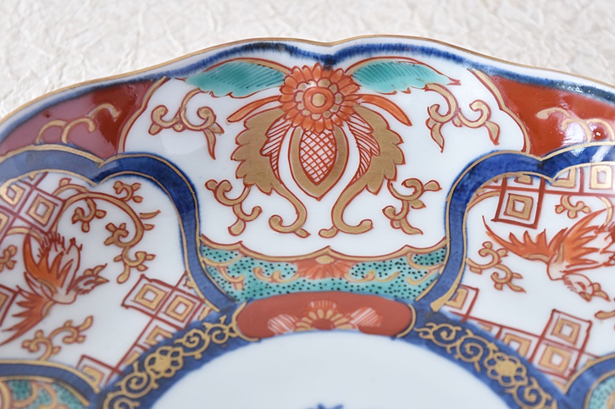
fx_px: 1468
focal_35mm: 86
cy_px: 202
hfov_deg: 23.7
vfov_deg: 15.9
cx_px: 322
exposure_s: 1/6
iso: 400
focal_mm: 52
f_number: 5.6
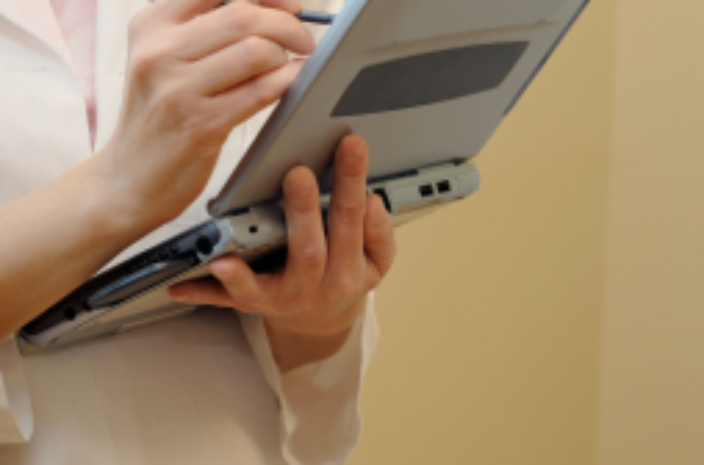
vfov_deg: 10.8
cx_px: 194
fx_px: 2458
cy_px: 125
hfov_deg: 16.2
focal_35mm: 126
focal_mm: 50
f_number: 5
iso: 200
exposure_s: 1/60
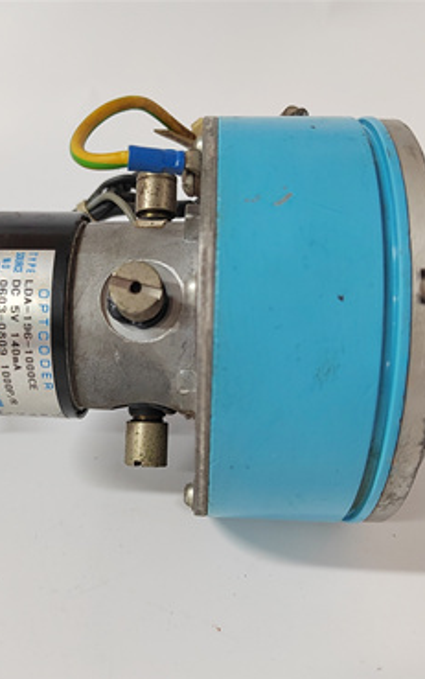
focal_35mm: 33
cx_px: 155
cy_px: 343
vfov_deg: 58.1
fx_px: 611
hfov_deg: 38.1
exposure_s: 1/50
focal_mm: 5.52
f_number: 1.9
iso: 1378
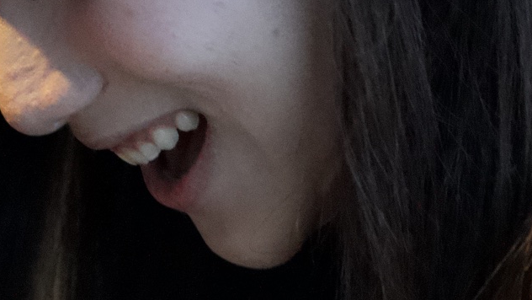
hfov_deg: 13.4
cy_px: -3
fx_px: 2244
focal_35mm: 159
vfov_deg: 7.6
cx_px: 502
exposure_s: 1/160
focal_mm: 40
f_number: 4
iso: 12800
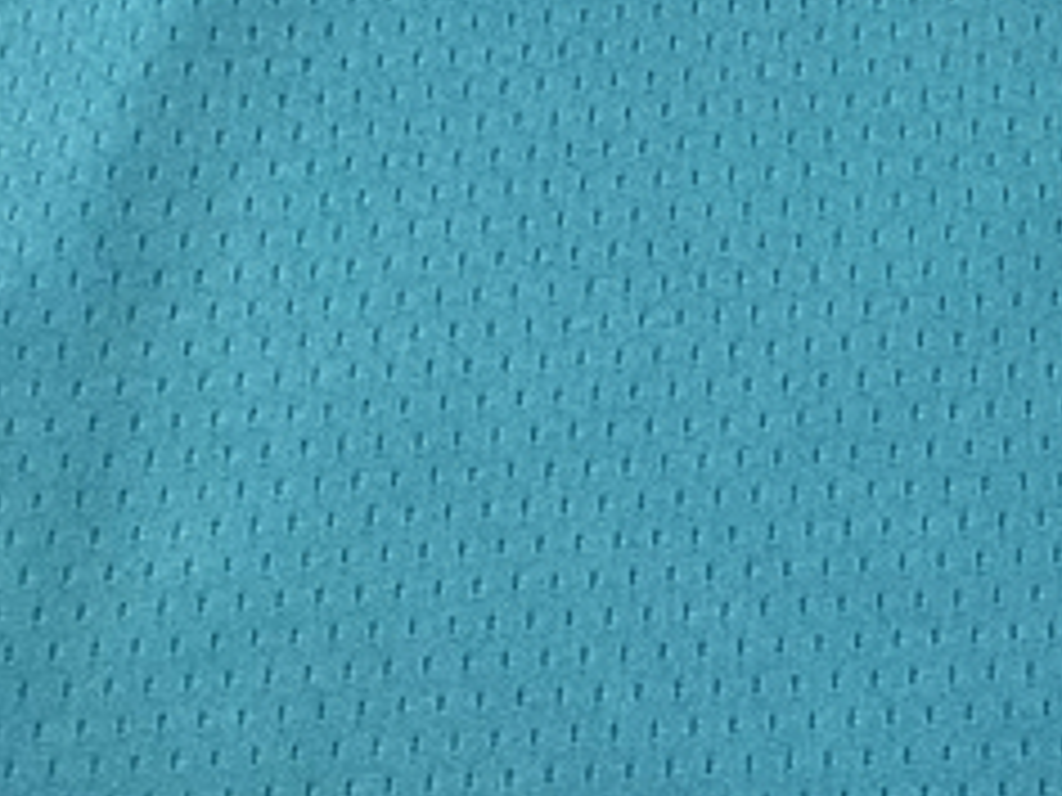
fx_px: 2915
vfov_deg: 14.6
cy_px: -360
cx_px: 1570
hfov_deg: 18.4
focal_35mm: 95
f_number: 1.8
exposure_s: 1/109
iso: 20
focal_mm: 3.99
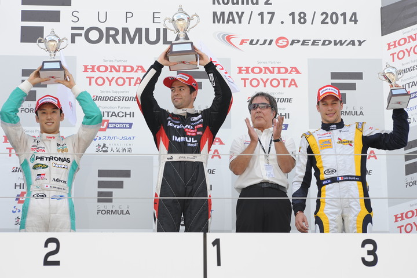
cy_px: 139
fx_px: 2085
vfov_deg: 7.6
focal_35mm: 180
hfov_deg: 11.4
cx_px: 208
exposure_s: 1/250
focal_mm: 180
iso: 200
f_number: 5.6
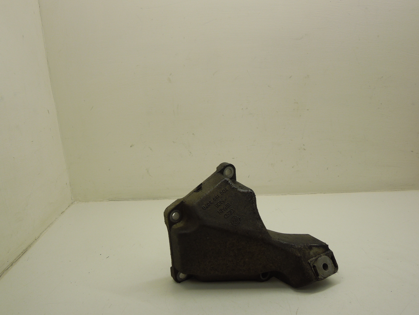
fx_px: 424
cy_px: 158
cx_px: 210
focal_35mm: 35
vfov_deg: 40.7
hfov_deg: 52.6
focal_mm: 6.3
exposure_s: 1/50
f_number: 3.7
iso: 180
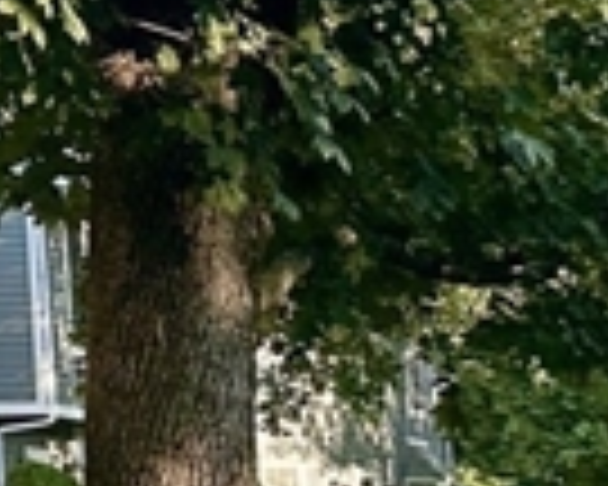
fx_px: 3203
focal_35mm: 178
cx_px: -1230
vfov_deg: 8.5
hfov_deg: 8.8
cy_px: -243
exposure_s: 1/1029
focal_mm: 6.86
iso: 80
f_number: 1.78
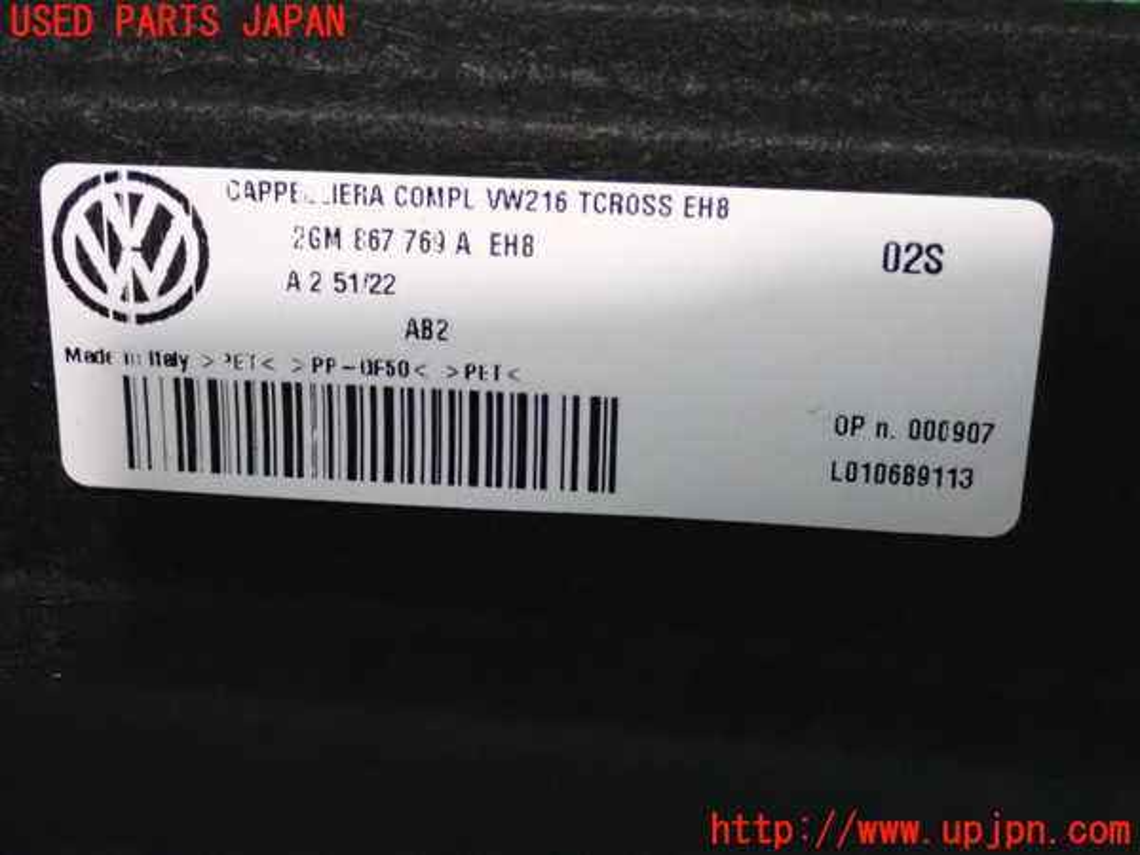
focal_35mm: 58
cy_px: 428
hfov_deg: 33.2
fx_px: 1910
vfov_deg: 25.2
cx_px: 570
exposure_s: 1/125
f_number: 3.5
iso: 6400
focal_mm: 10.35
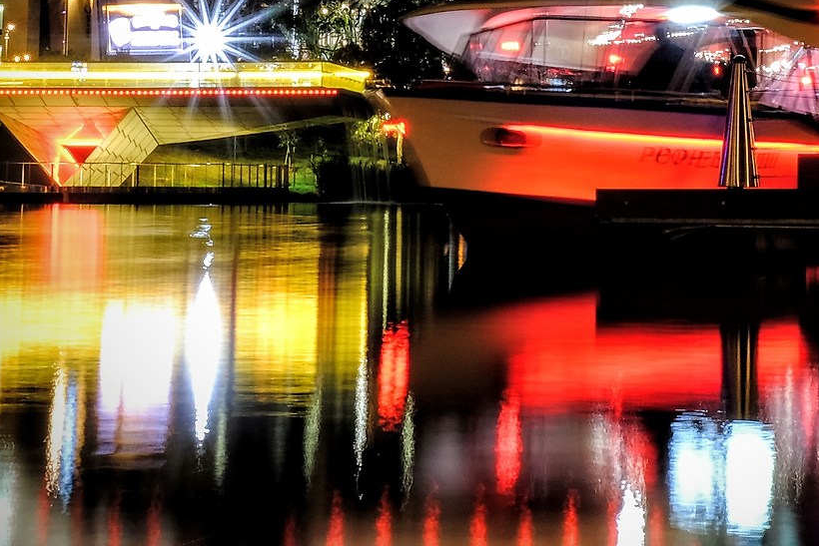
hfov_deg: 25.5
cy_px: 3
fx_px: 1797
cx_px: 566
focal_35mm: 79
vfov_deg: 16.9
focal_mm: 18
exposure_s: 30
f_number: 22
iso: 200
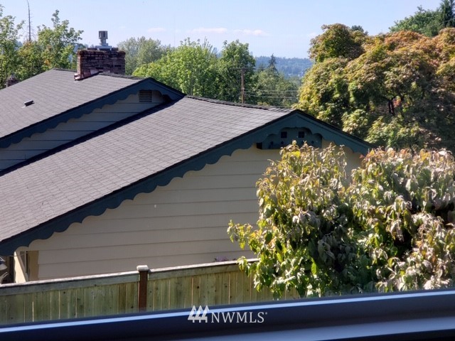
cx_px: 228
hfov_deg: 36.8
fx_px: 683
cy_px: 170
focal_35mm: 52
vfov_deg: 28.0
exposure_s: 1/339
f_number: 2.4
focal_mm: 6
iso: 32
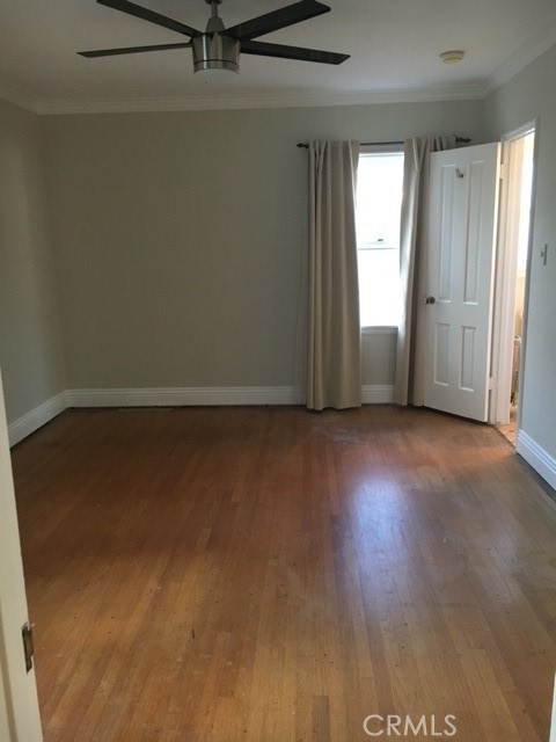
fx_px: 621
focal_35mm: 29
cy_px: 371
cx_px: 278
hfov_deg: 48.2
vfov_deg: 61.7
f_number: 2.2
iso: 200
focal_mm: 4.15
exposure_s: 1/30
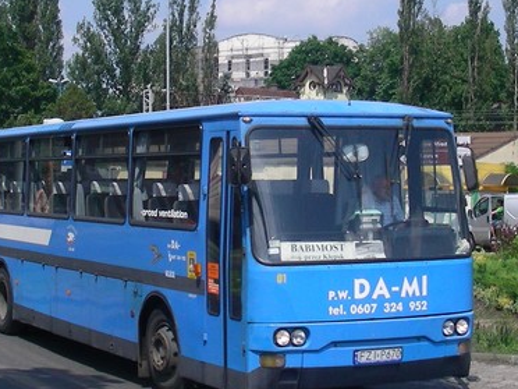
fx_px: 1377
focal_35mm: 92
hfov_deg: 21.3
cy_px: 102
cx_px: 277
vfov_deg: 16.0
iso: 50
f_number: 5.6
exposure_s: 1/414
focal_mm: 6.3
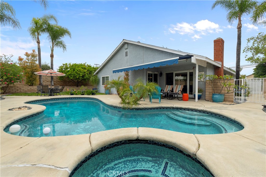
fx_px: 118
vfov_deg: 73.8
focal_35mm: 16
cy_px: 88
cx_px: 133
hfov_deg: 96.7
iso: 800
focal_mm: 16
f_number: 9
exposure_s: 1/320
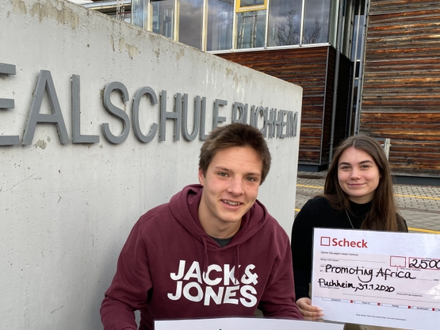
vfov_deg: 39.4
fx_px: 457
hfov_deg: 50.7
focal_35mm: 36
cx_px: 159
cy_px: 201
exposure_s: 1/193
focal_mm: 4.25
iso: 32
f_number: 1.8
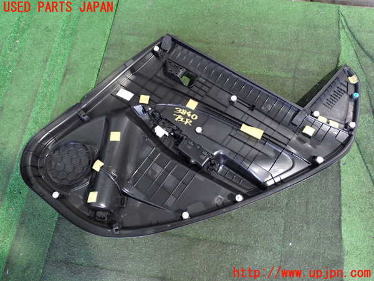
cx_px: 187
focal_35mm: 30
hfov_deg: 60.0
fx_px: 324
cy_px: 140
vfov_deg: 46.8
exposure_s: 1/13
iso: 800
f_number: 3.2
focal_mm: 5.4
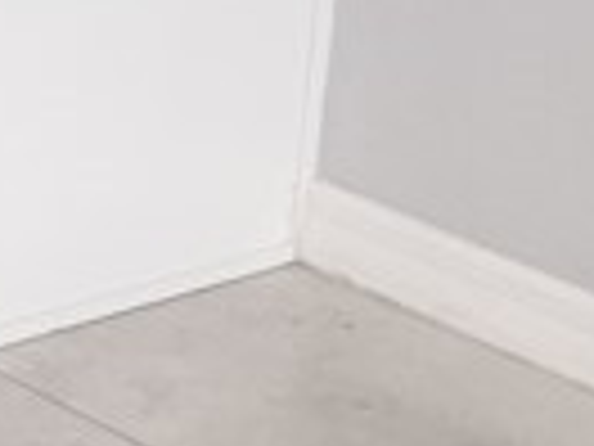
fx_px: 3586
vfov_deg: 6.9
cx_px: -1292
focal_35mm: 209
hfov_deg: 7.9
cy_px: -419
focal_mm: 5.56
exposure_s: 1/120
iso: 160
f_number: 1.6
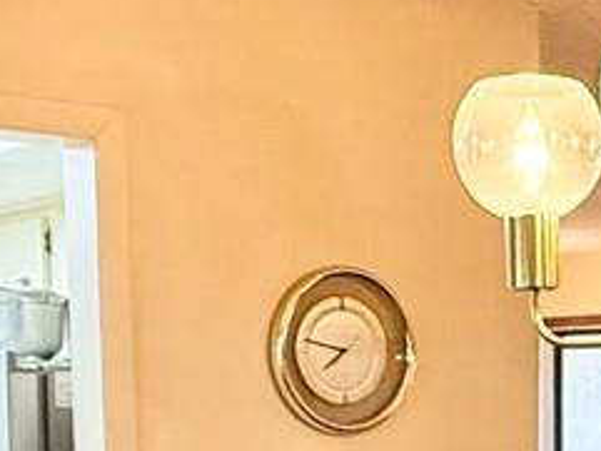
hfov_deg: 20.3
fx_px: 1615
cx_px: 618
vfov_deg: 15.1
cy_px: 598
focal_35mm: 93
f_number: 2.2
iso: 320
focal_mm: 2.22
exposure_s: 1/60
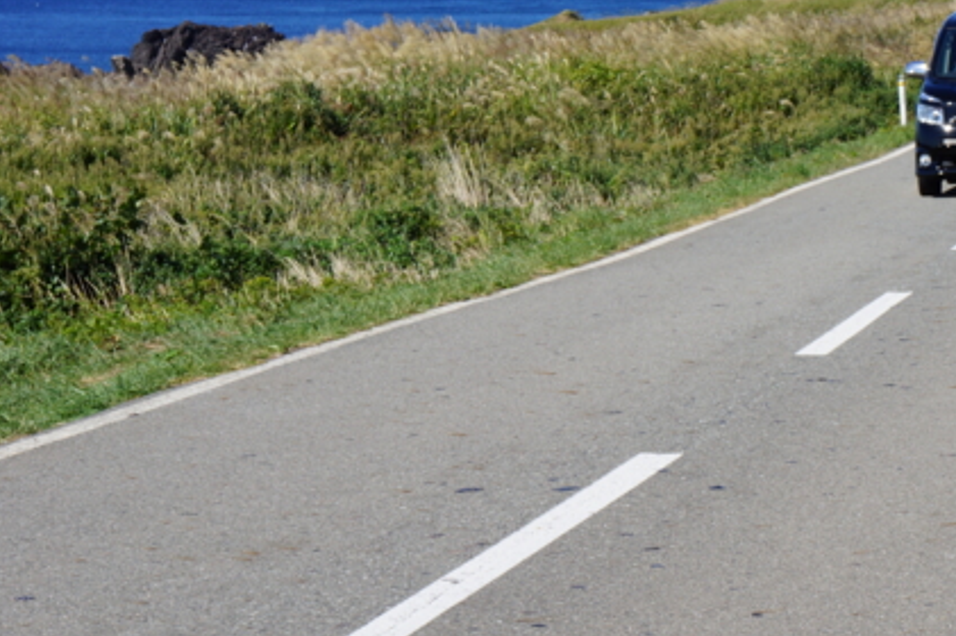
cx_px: 906
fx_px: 4139
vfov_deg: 8.8
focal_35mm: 156
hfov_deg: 13.0
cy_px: 374
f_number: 13
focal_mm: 55
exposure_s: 1/160
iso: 100
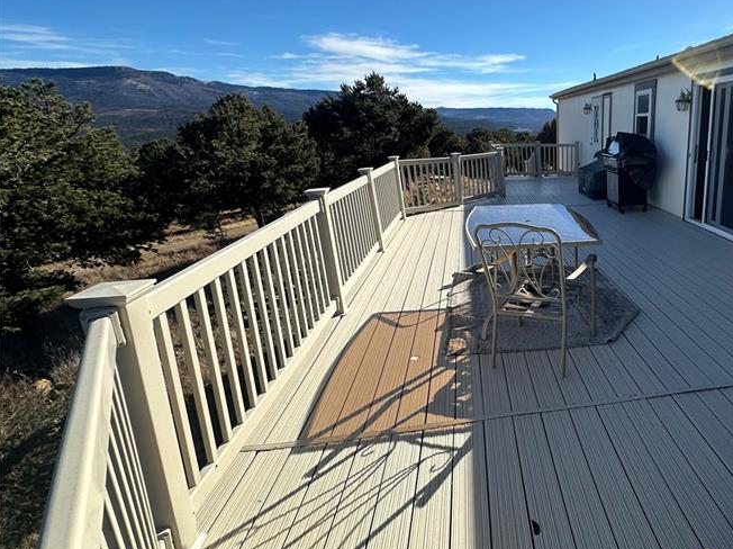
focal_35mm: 22
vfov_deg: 60.8
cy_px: 239
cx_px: 572
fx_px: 466
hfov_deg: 69.9
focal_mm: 2.22
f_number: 2.2
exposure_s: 1/1795
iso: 50
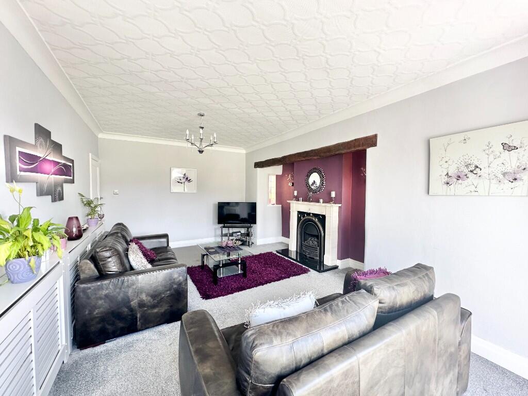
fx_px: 214
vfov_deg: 85.7
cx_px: 264
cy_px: 198
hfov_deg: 102.1
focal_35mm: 14
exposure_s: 1/99
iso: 100
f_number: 2.2
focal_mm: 2.22
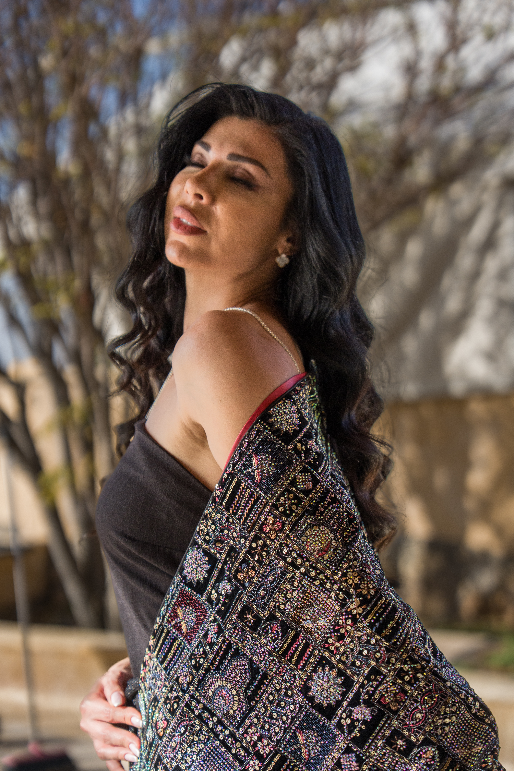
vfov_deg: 28.8
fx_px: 1499
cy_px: 386
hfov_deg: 19.5
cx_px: 257
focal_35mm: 70
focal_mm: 70
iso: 800
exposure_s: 1/5000
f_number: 2.8
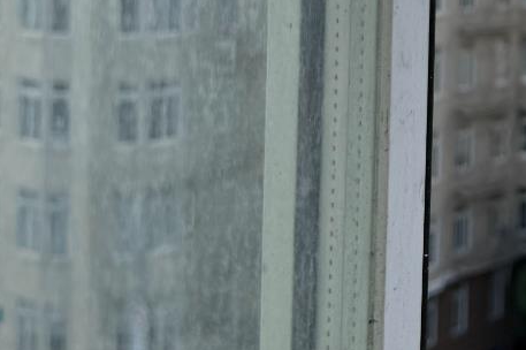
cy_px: -57
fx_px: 1197
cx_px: 585
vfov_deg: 16.0
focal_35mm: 82
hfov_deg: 23.2
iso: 80
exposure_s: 1/3145
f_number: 1.78
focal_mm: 6.76
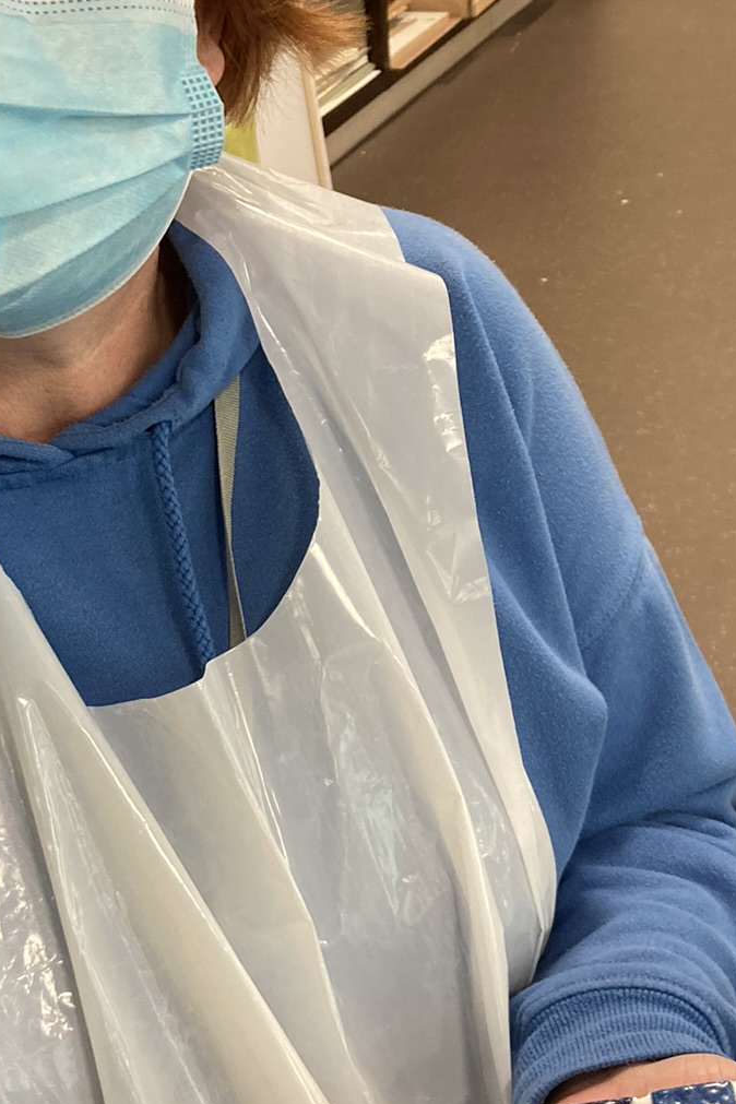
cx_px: 287
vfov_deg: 33.8
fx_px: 1809
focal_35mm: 59
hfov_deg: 23.0
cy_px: 681
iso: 125
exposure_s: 1/50
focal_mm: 3.99
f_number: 1.8
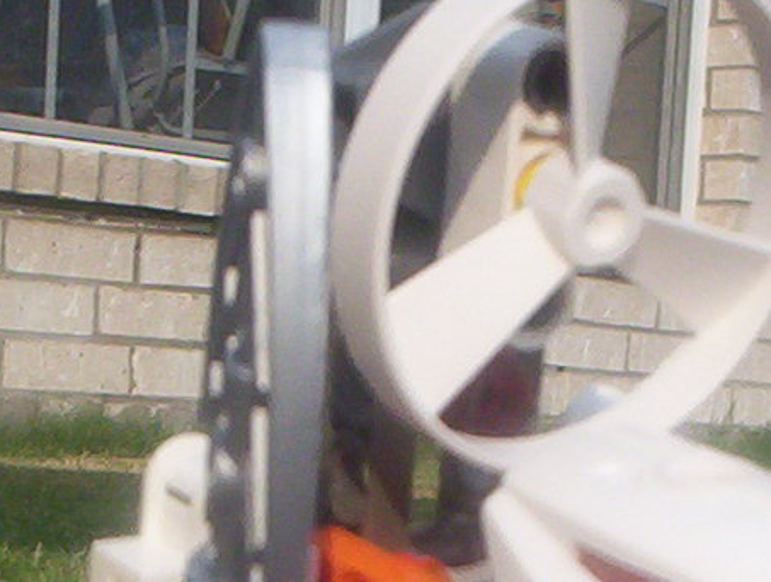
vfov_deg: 10.6
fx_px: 3059
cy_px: 813
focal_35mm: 137
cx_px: 303
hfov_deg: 14.4
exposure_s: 1/1312
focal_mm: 4.99
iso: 100
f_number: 4.5
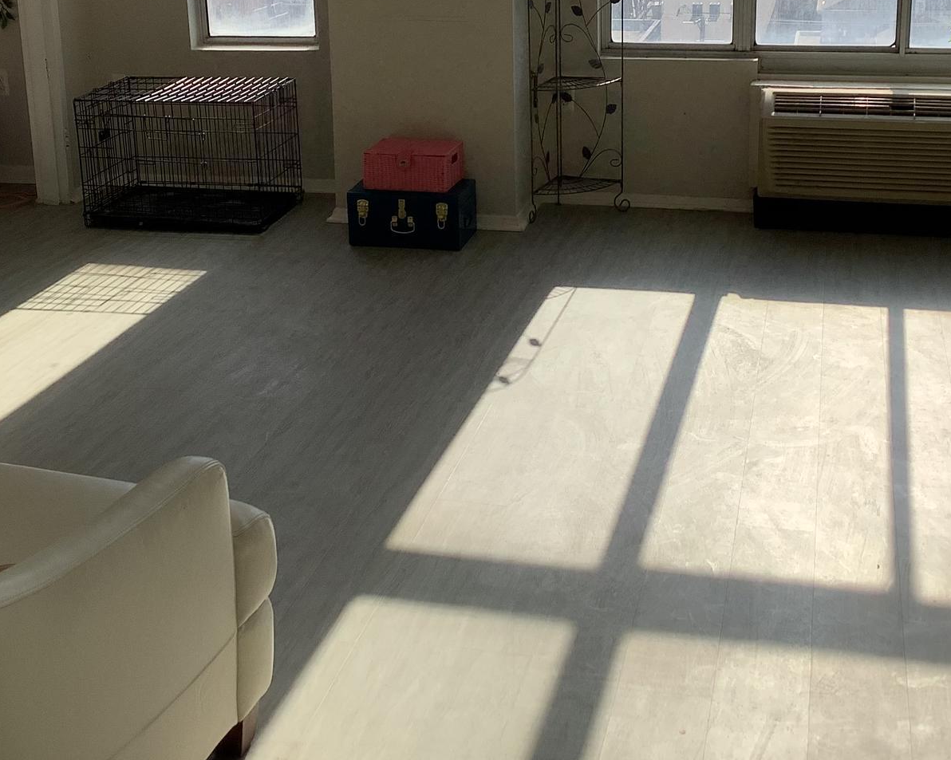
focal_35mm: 52
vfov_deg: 28.6
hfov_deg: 36.0
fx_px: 1463
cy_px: 167
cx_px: 494
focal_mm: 3.3
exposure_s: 1/1087
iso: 25
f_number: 2.4
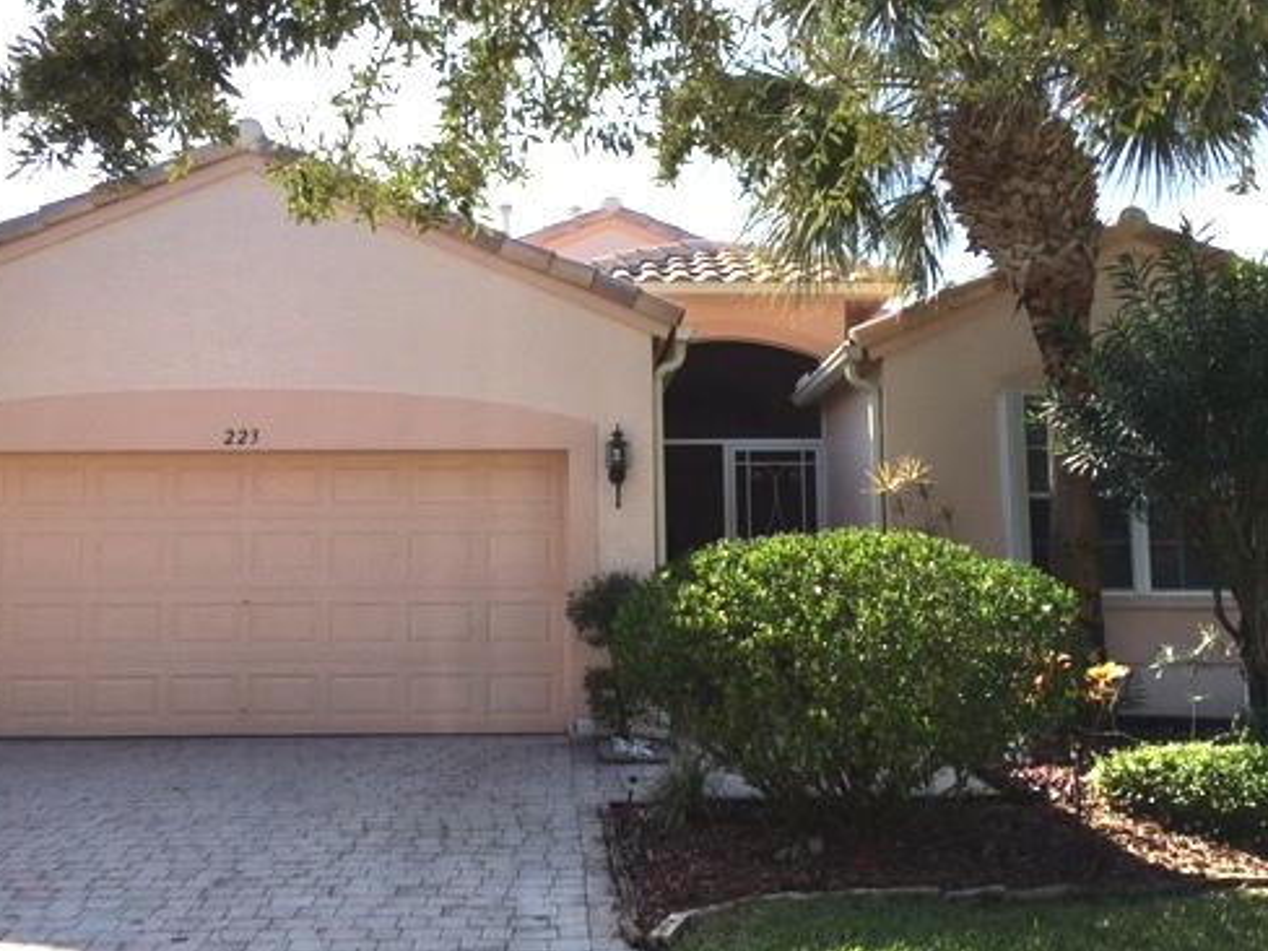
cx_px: 564
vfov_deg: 37.7
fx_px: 1392
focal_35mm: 38
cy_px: 455
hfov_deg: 48.9
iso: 25
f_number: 2.2
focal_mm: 4.15
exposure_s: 1/1241
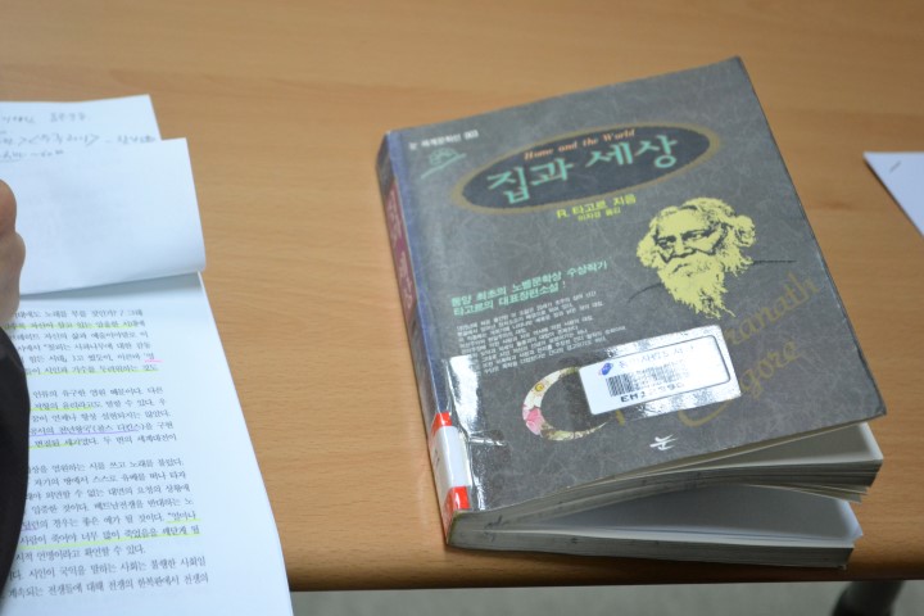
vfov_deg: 16.6
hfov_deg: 24.6
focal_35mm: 82
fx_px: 2117
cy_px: 308
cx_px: 462
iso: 1600
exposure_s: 1/125
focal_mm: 55
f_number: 5.6
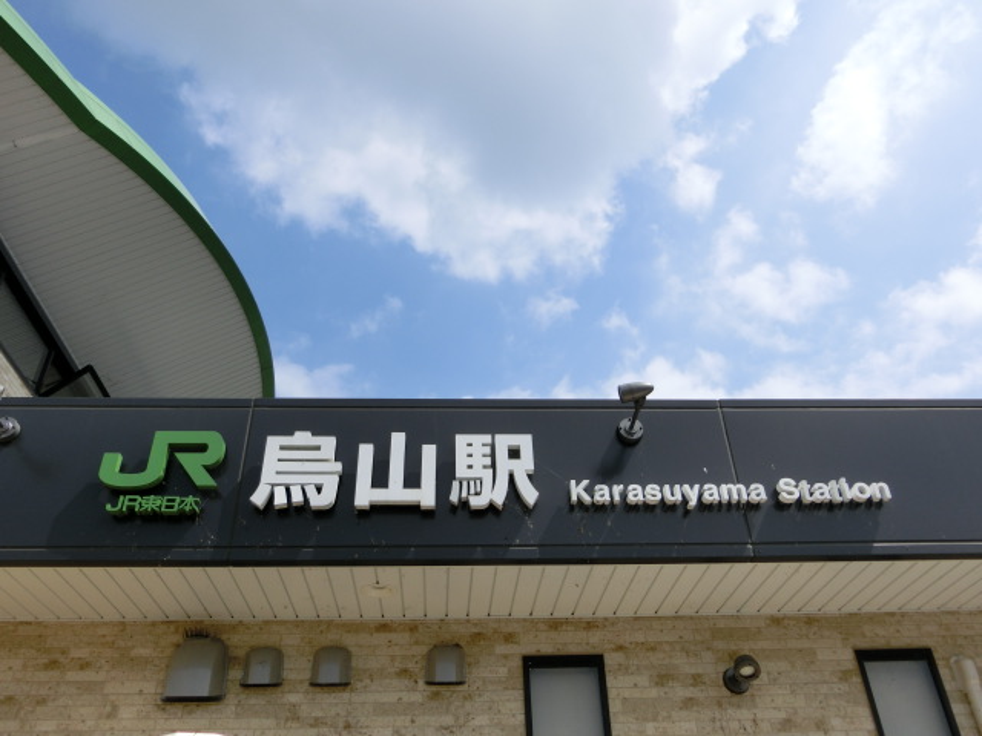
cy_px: 368
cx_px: 491
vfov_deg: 48.2
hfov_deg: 61.7
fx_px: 823
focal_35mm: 29
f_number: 7.4
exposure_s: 1/320
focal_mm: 5.2
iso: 80
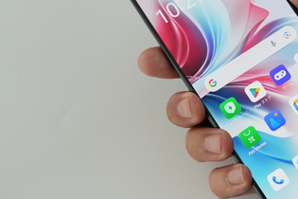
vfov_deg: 15.5
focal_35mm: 88
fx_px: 728
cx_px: 269
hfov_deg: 22.6
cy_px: 54
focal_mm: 42
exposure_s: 1/50
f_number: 5.6
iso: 160
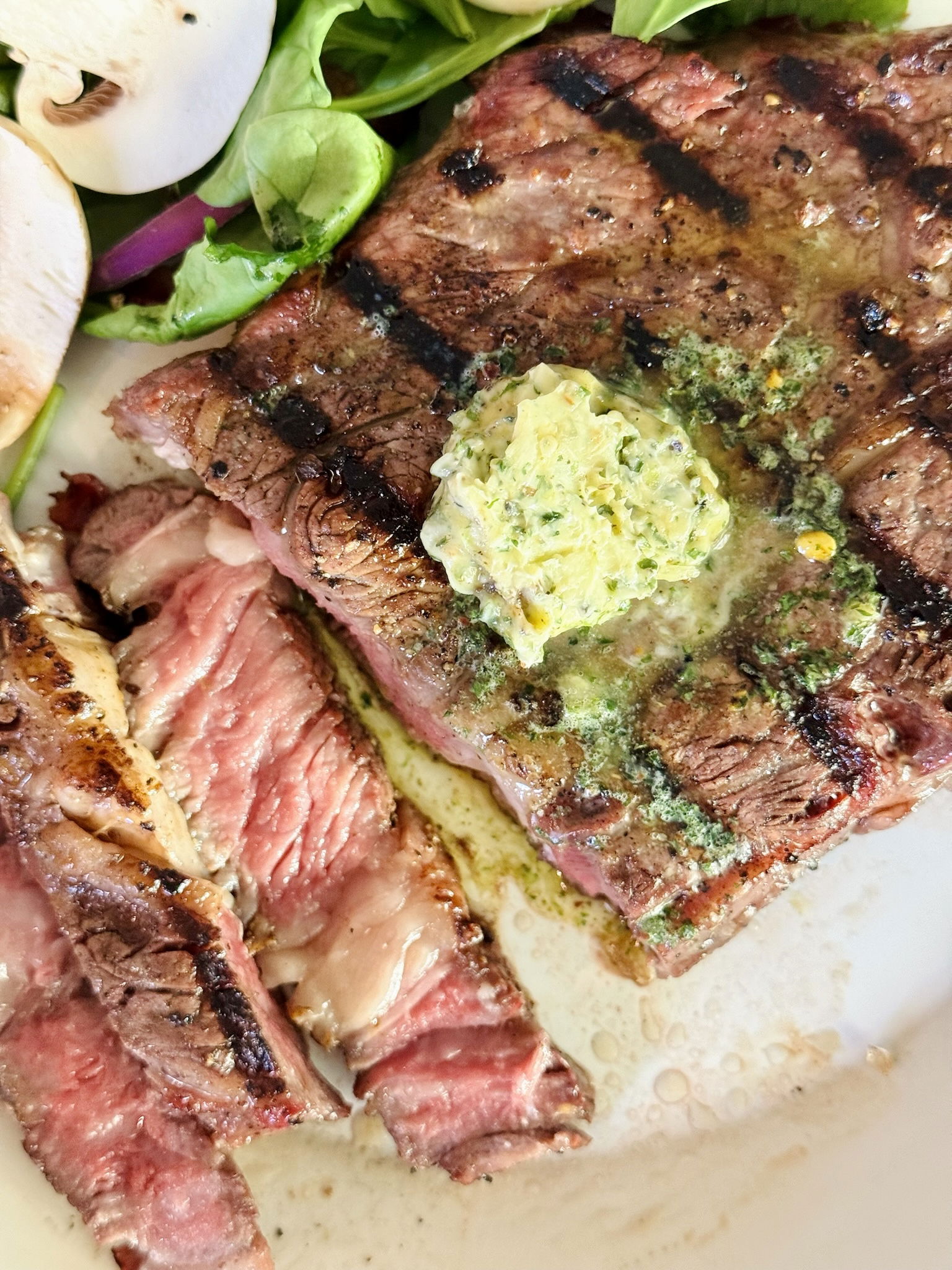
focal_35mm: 48
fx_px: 1760
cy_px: 635
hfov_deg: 30.3
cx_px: 476
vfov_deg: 39.7
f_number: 1.78
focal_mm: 6.76
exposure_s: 1/40
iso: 320
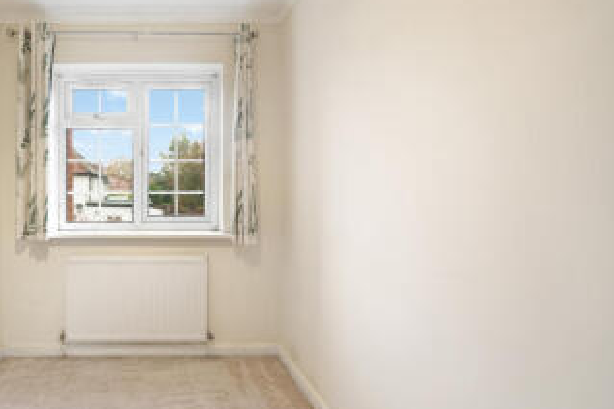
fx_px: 307
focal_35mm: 18
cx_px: 165
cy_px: 187
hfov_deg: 83.9
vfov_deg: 67.2
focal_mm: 12
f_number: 4
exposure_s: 1/125
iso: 500
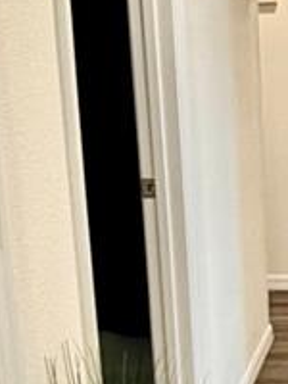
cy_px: 298
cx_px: 355
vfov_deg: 23.0
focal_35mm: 84
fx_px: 932
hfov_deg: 16.7
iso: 250
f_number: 2.2
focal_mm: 2.22
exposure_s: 1/60
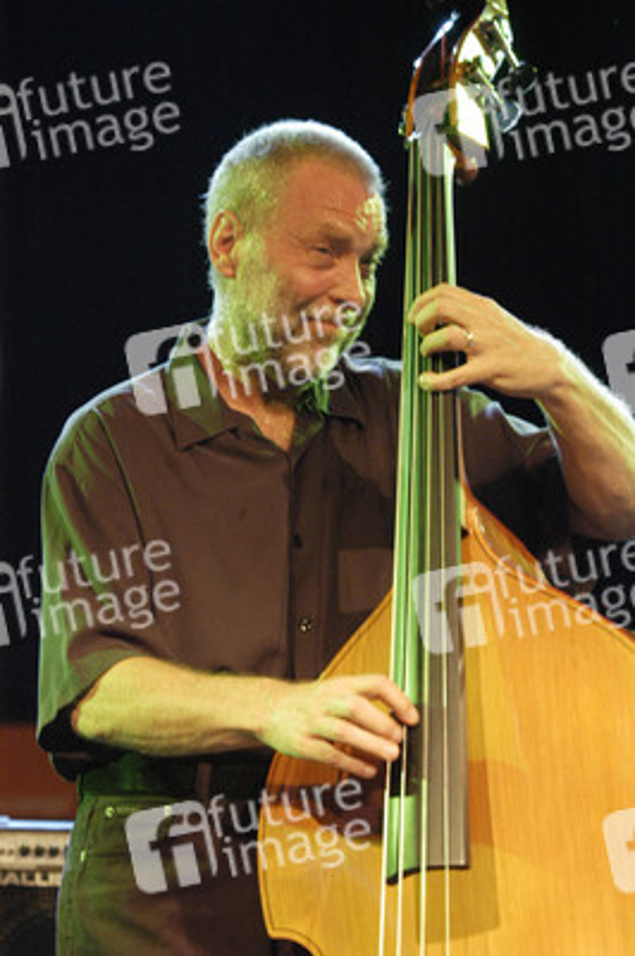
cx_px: 318
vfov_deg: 13.1
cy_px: 478
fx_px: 4174
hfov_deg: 8.7
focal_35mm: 158
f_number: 3.3
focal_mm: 105
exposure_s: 1/60
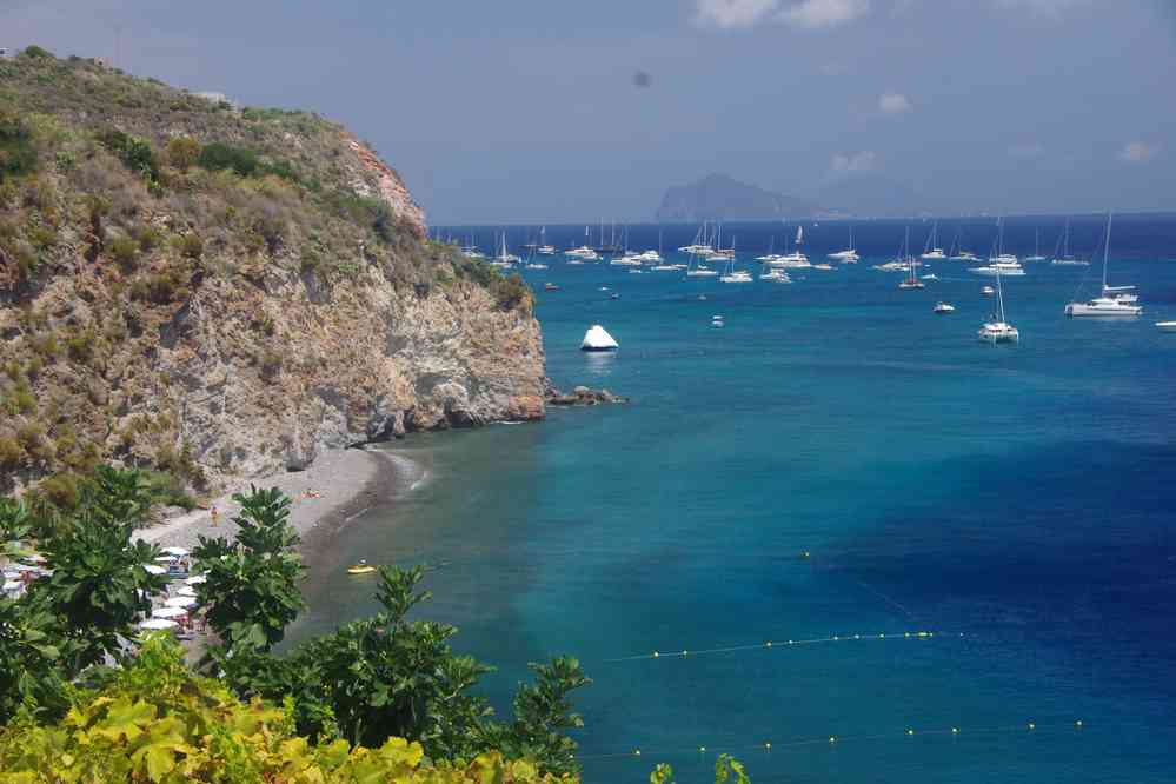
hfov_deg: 31.4
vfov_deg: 21.2
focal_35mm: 64
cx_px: 588
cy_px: 392
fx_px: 2091
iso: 200
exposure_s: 1/100
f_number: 11
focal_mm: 42.5
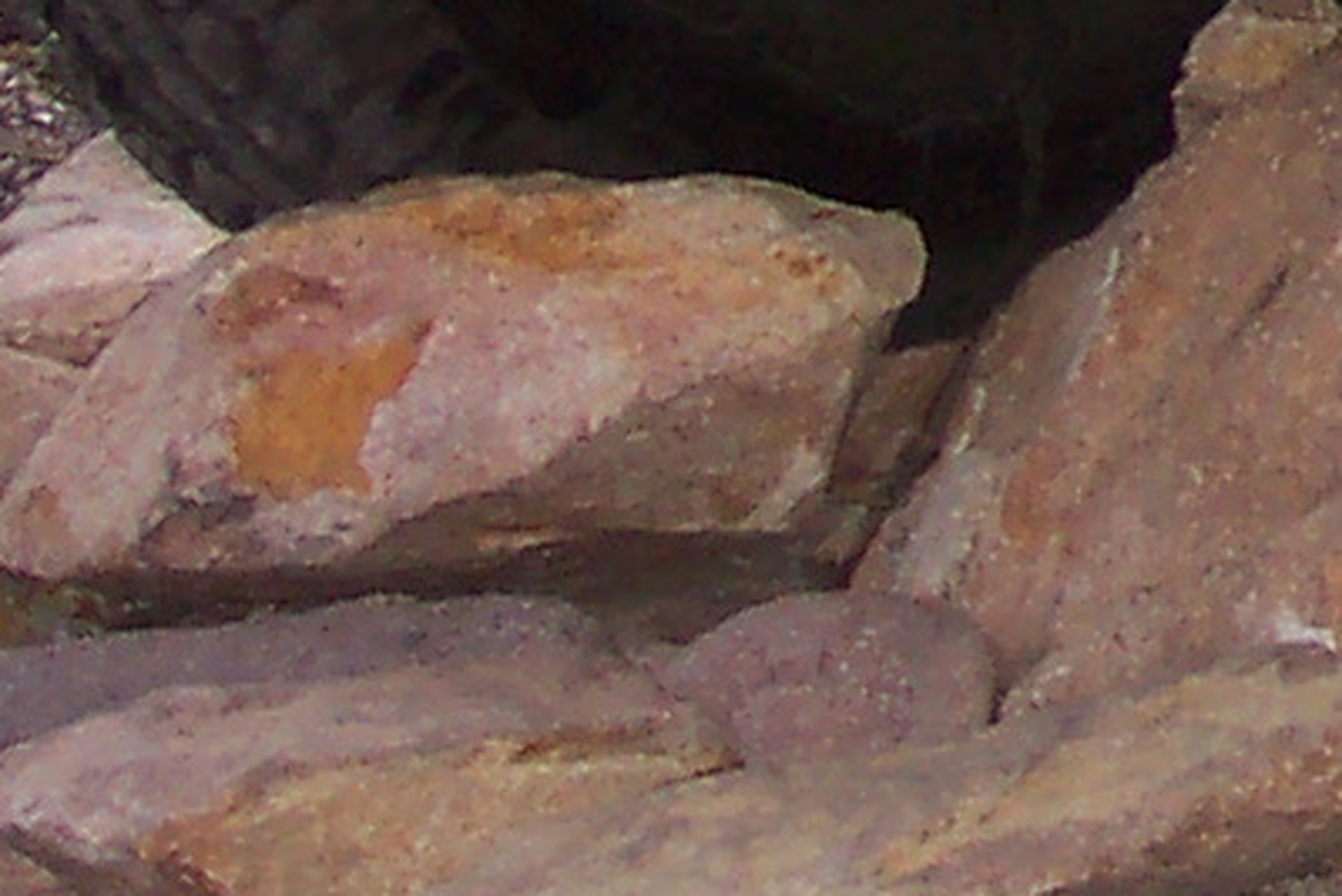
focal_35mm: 205
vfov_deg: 6.5
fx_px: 7644
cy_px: -1034
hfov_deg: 8.8
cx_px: 3576
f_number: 2.8
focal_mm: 8
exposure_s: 1/30
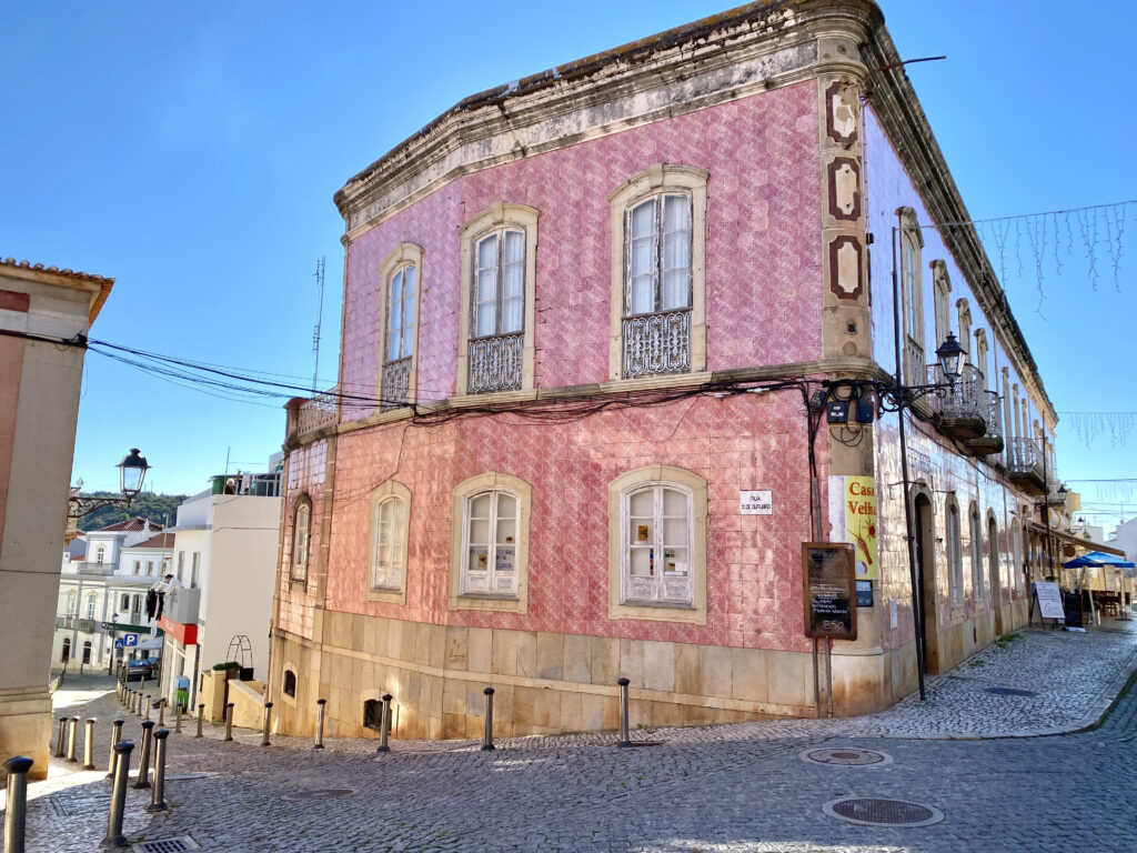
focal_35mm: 26
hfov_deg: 67.3
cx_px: 568
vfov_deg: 53.1
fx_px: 854
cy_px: 426
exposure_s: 1/1996
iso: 32
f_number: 1.8
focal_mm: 4.25
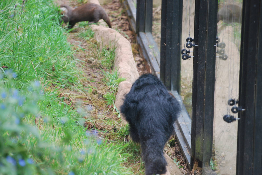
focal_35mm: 330
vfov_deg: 4.2
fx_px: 2404
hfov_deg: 6.2
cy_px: 88
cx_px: 131
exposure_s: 1/100
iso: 400
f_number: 5.3
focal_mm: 220
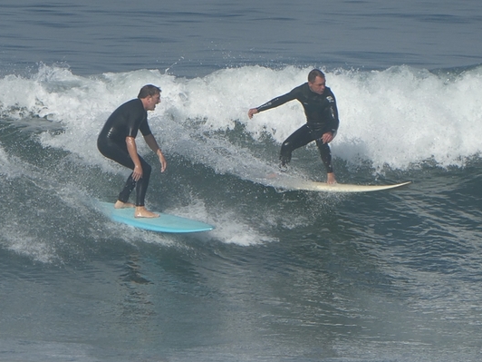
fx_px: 12323
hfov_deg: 2.2
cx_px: 197
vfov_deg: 1.7
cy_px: 151
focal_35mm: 885
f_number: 6.1
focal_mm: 107.5
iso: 80
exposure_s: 1/640
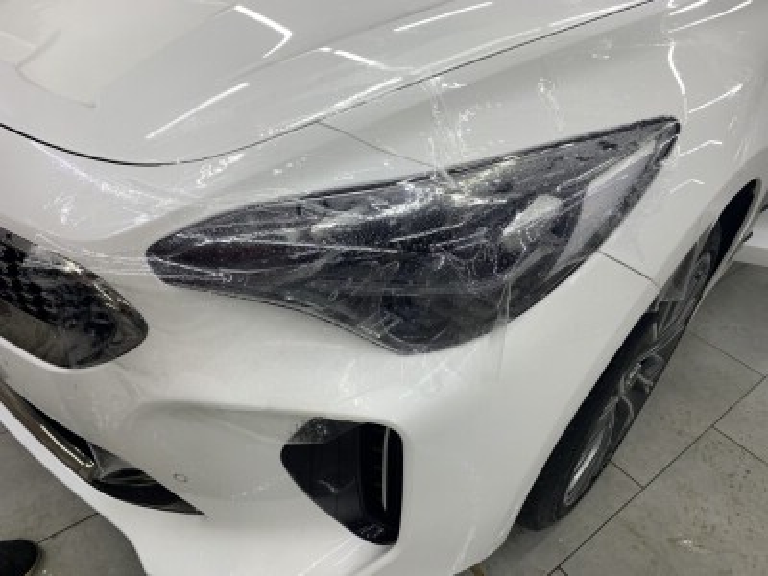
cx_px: 384
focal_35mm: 26
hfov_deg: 67.3
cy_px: 288
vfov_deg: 53.1
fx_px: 577
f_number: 1.8
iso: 32
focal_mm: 4.25
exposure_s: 1/100
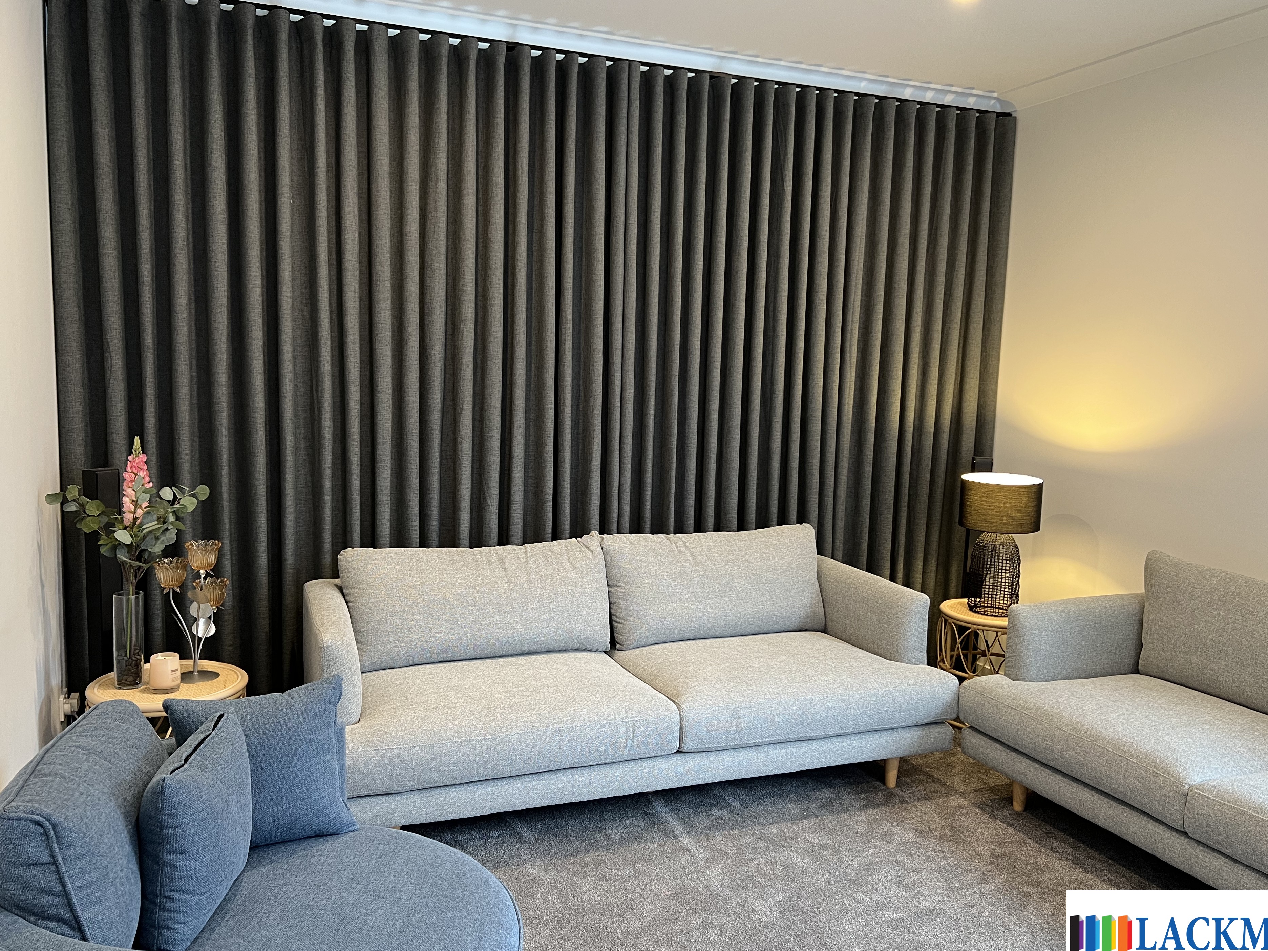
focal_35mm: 28
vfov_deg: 49.7
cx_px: 645
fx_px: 1026
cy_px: 468
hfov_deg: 63.4
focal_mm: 5.7
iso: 125
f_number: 1.5
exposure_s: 1/50
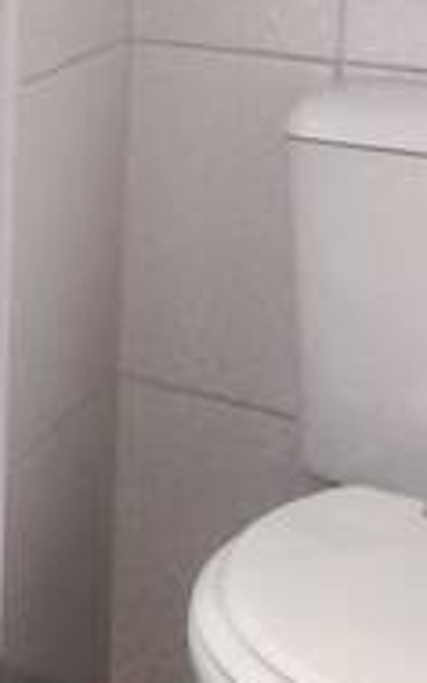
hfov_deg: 11.1
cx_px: -706
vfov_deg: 21.1
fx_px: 1696
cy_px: -148
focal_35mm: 91
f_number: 2.2
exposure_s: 1/30
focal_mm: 1.91
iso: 500
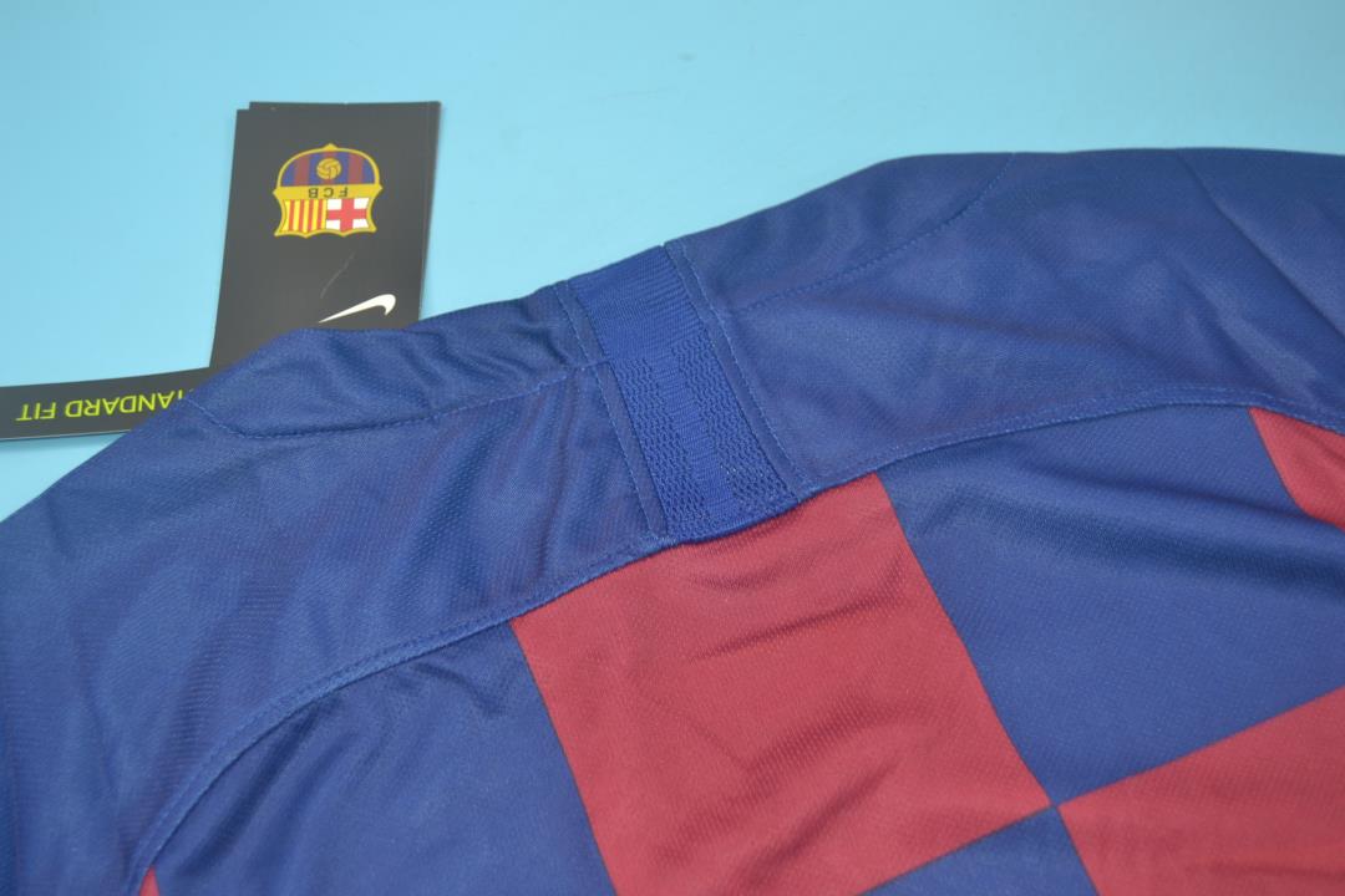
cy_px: 448
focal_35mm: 45
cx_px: 672
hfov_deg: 43.6
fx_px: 1681
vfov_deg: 29.9
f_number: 4.5
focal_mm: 30
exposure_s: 1/60
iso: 200
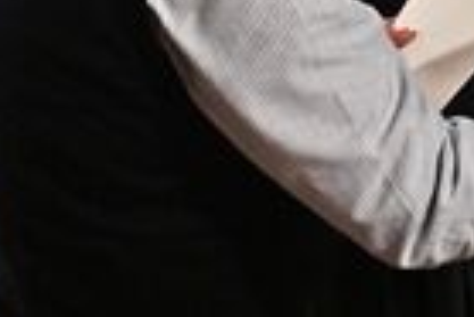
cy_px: -170
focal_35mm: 113
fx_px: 1489
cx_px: 737
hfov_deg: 16.3
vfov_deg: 11.6
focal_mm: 35
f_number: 3.5
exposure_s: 1/200
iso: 5000
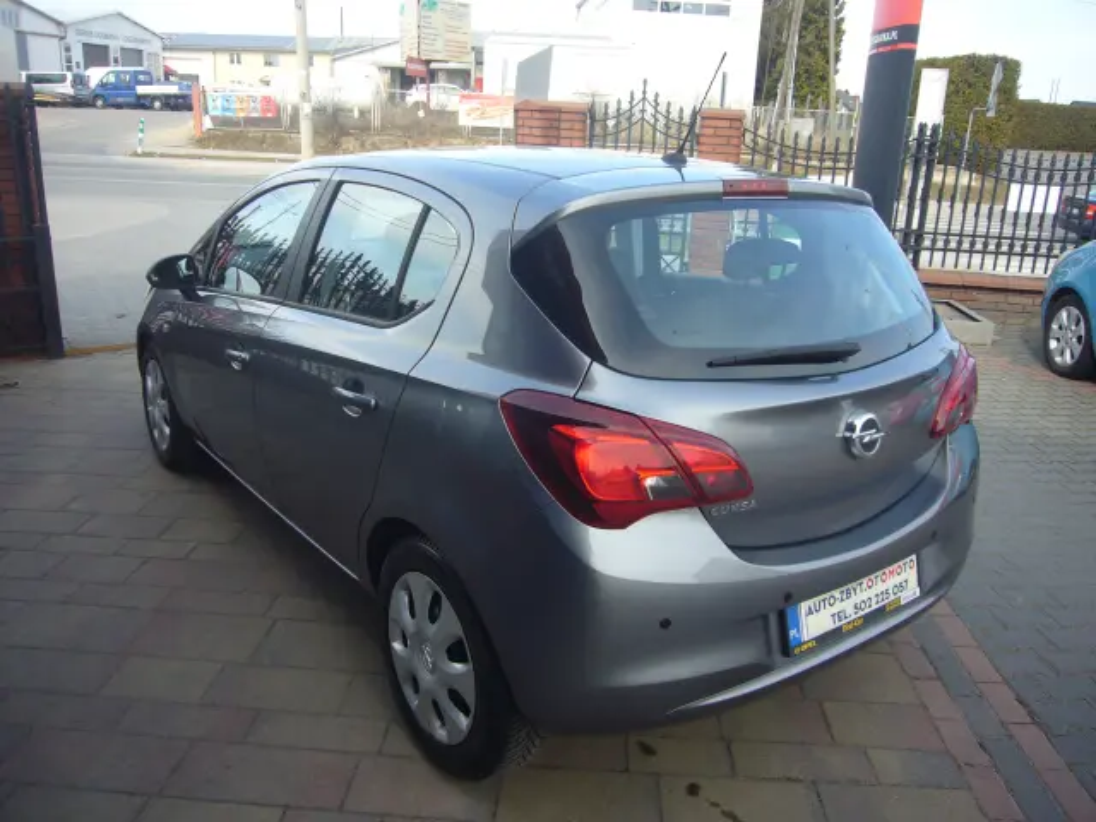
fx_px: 887
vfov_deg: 49.7
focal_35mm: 28
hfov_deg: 63.4
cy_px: 411
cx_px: 548
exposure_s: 1/250
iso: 80
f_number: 2.8
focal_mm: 4.6
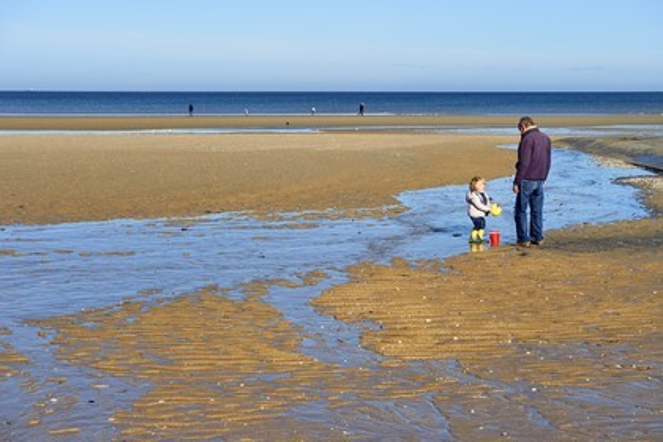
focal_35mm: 70
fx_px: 1289
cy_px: 221
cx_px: 332
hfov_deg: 28.8
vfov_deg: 19.5
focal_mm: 70
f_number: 11
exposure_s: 1/320
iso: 200
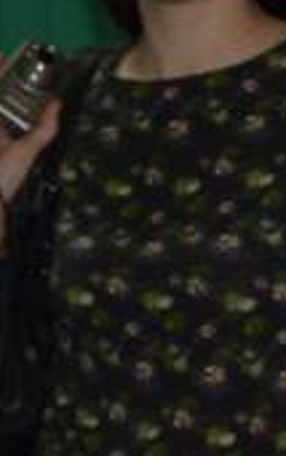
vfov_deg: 5.3
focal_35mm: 392
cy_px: 456
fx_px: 4889
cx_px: -190
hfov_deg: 3.3
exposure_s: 1/60
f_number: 5.6
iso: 500
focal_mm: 55
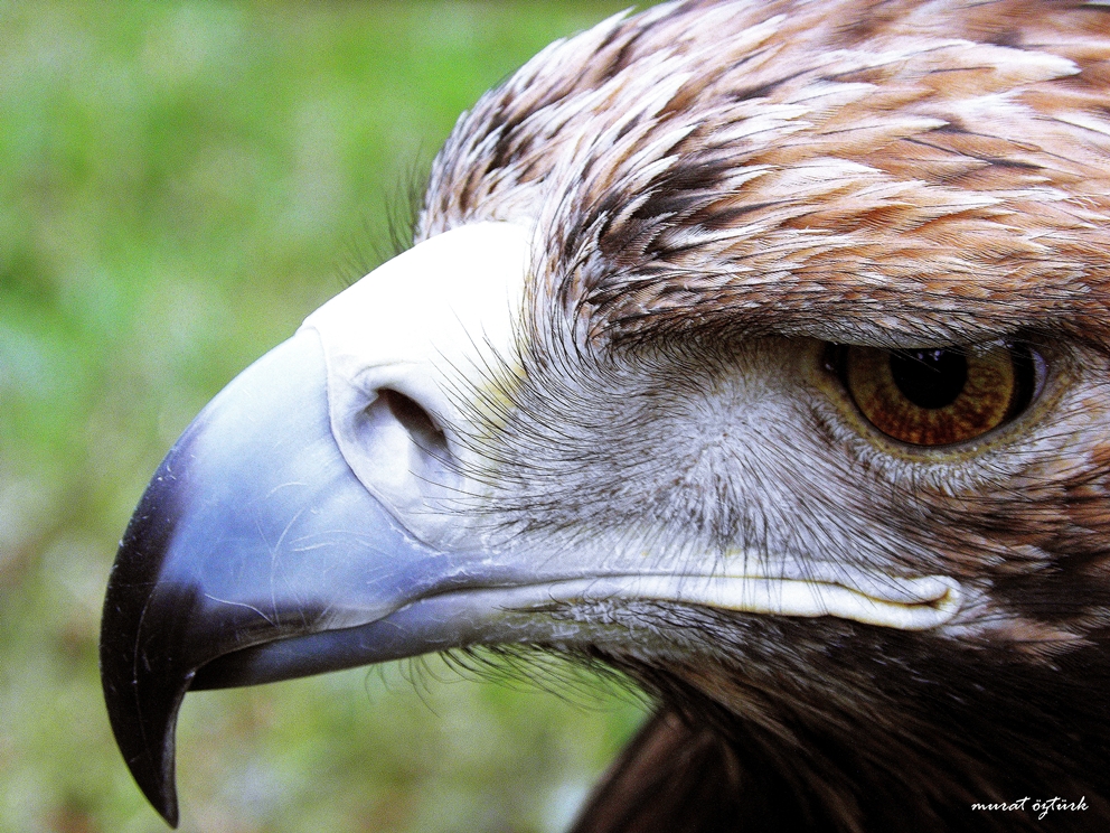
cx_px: 555
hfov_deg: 11.8
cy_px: 416
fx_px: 5355
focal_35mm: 167
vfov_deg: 8.9
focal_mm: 29.72
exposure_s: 1/50
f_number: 4.4
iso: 125
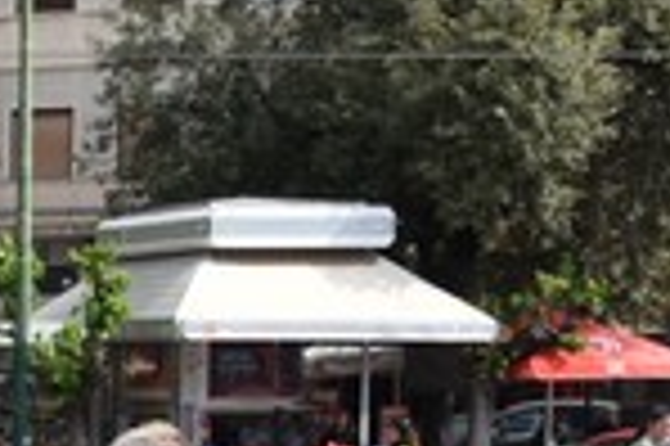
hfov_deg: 11.9
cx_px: -657
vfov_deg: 8.5
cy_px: 782
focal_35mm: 155
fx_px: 2882
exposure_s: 1/640
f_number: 6.3
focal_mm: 30
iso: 320
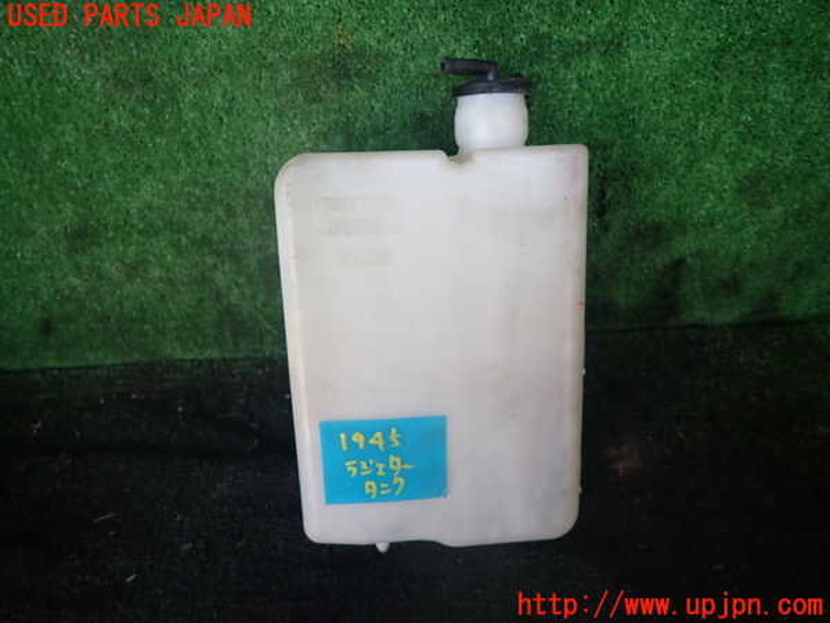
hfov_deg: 69.4
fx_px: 599
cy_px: 312
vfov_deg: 54.9
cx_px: 415
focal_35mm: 25
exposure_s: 1/80
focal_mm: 4.5
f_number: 2
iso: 100
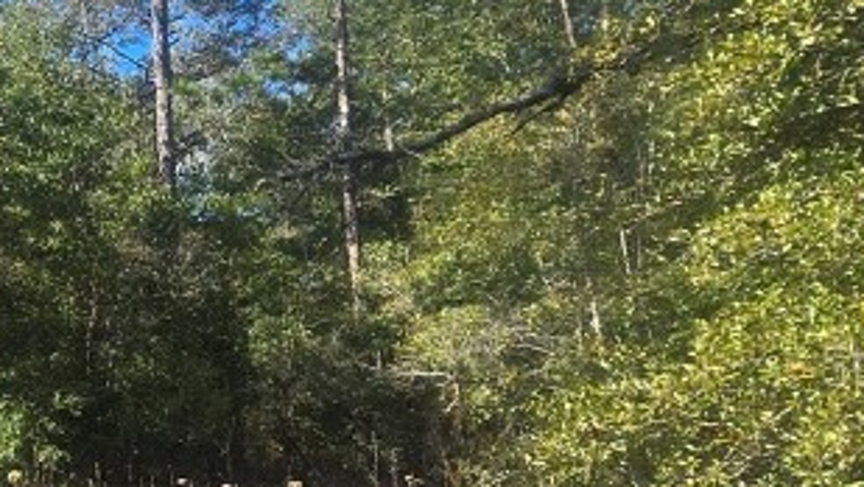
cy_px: 364
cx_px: -347
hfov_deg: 30.5
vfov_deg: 25.2
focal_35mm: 47
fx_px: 1077
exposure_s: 1/834
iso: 50
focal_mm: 2.2
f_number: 2.2
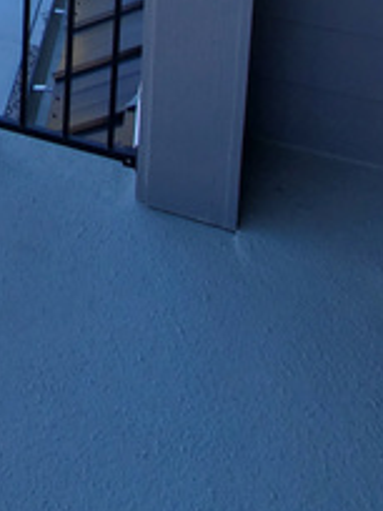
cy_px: -281
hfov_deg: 23.2
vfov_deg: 26.4
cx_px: -208
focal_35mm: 49
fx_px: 723
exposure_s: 1/373
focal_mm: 1.8
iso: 50
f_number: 2.2
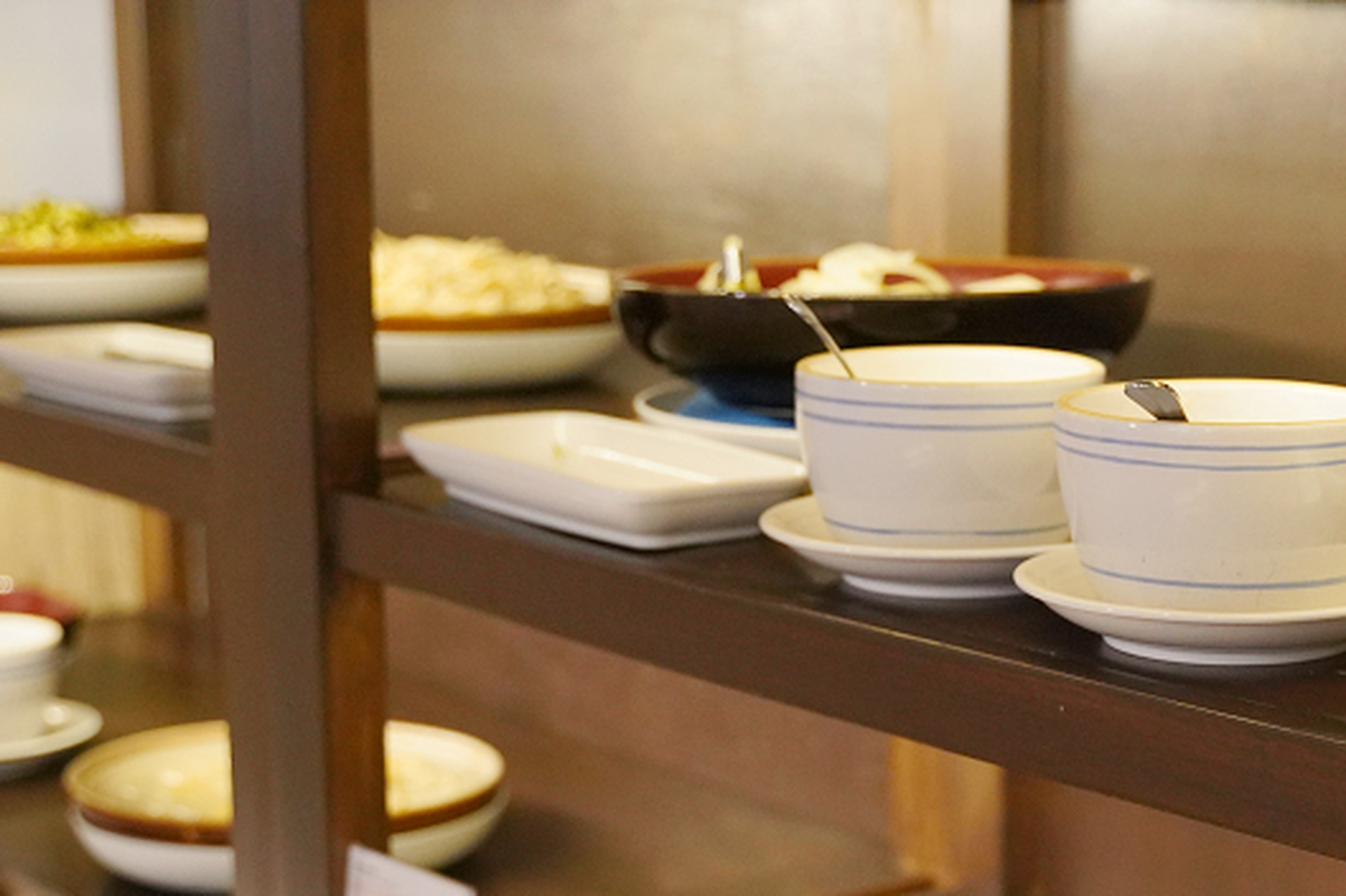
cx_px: 1076
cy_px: 659
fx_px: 3139
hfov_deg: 23.8
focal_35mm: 84
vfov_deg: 16.2
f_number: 2.8
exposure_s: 1/160
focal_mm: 37
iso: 3200
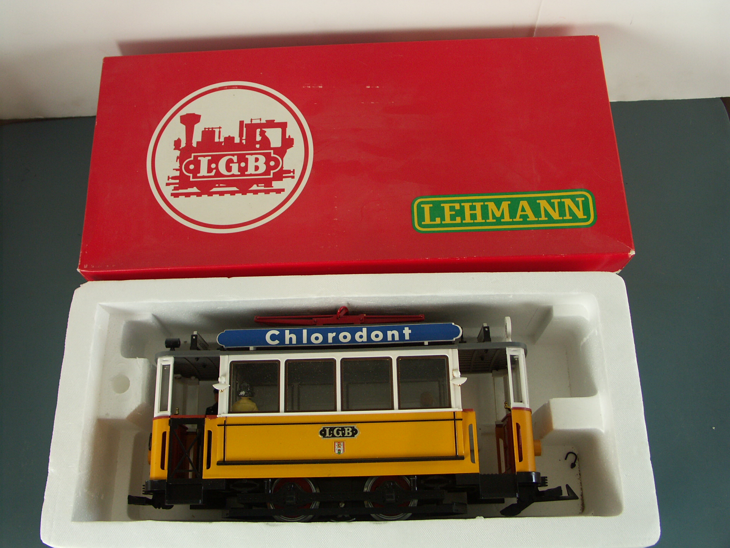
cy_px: 274
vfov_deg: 44.2
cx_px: 365
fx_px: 675
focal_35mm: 32
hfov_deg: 56.8
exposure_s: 1/40
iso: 100
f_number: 2.8
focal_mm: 8.21
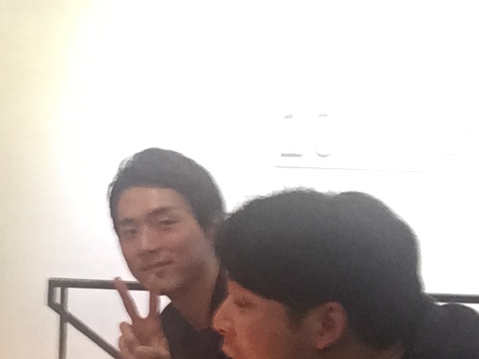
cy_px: 167
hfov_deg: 23.7
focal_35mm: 78
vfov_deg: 18.9
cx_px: -22
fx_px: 1080
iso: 250
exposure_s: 1/30
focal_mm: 2.65
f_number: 2.2
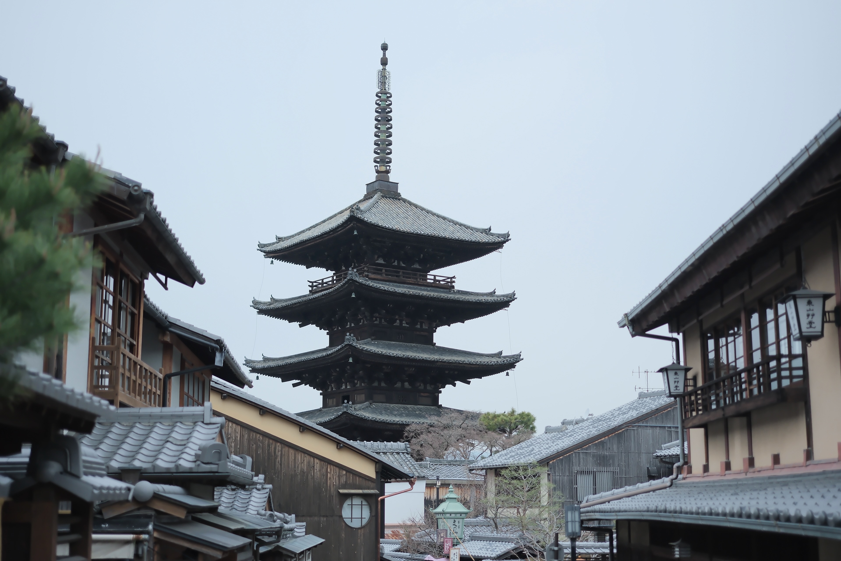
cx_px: 420
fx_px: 1168
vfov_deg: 27.0
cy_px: 280
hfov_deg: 39.6
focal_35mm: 50
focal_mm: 33
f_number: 1.4
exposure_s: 1/2000
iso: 500
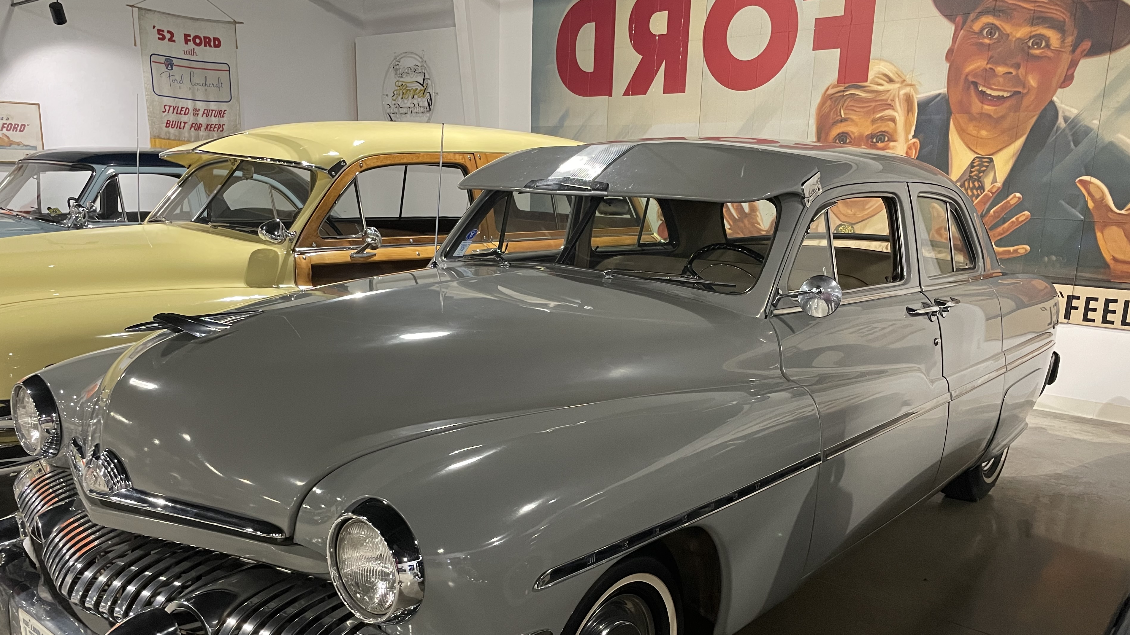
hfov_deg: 64.3
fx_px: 899
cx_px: 566
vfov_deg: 38.5
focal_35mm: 30
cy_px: 422
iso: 400
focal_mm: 4.2
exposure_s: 1/40
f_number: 1.6
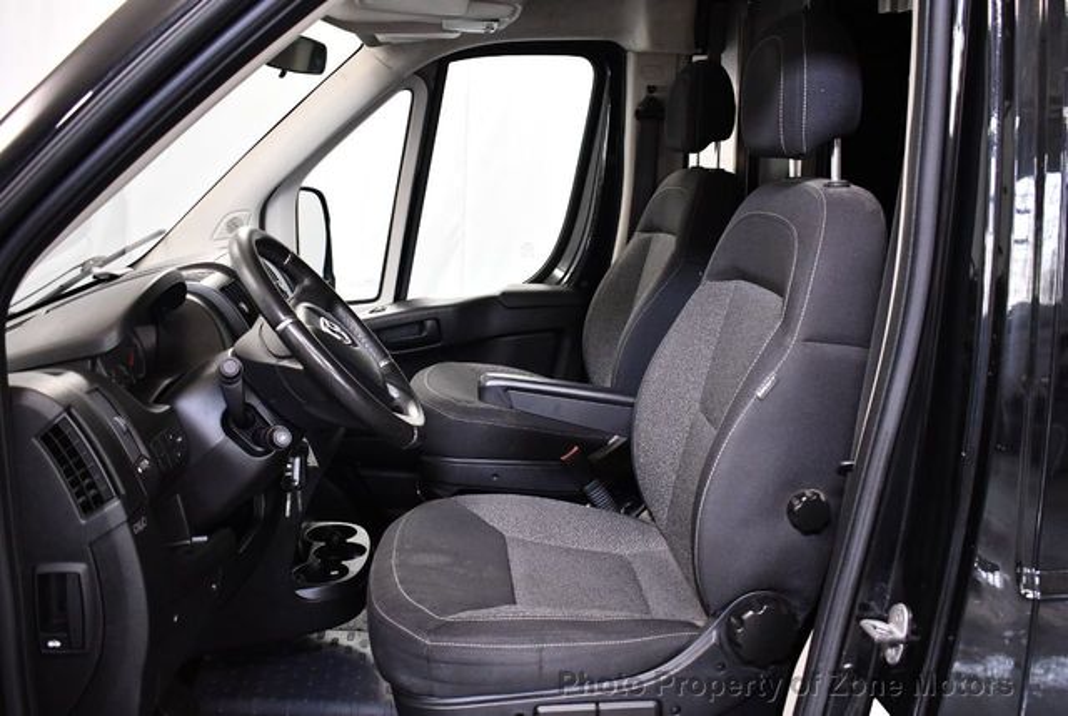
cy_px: 358
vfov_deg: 37.0
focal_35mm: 36
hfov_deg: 53.1
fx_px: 1070
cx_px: 534
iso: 2200
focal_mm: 18
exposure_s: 1/125
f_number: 3.5
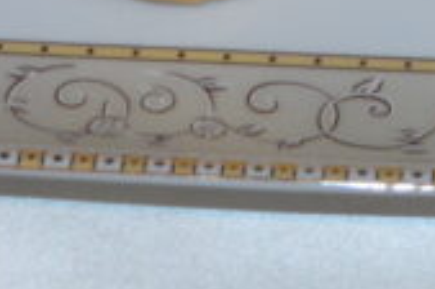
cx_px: 592
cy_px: -384
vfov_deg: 5.2
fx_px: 3087
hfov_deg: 7.9
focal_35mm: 256
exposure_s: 1/60
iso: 500
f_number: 4.8
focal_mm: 32
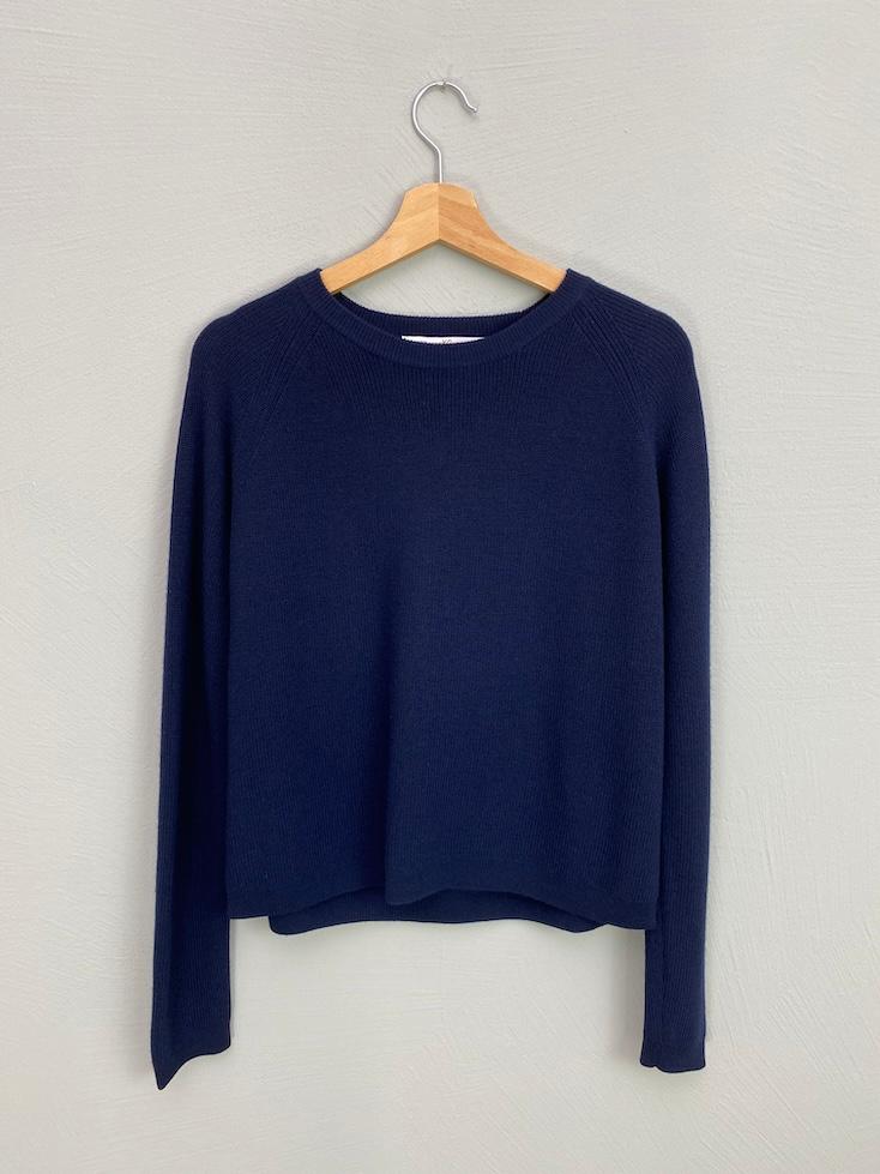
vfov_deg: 67.3
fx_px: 881
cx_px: 440
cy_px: 587
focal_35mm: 26
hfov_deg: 53.1
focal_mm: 4.25
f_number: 1.8
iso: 125
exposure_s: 1/100
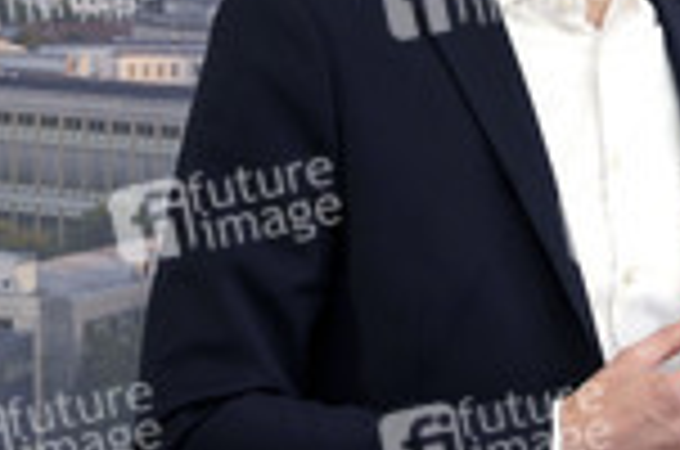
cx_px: 1006
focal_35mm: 497
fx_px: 9368
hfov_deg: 4.1
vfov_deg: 2.8
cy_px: 99
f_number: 8
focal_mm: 166
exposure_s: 1/320
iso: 640
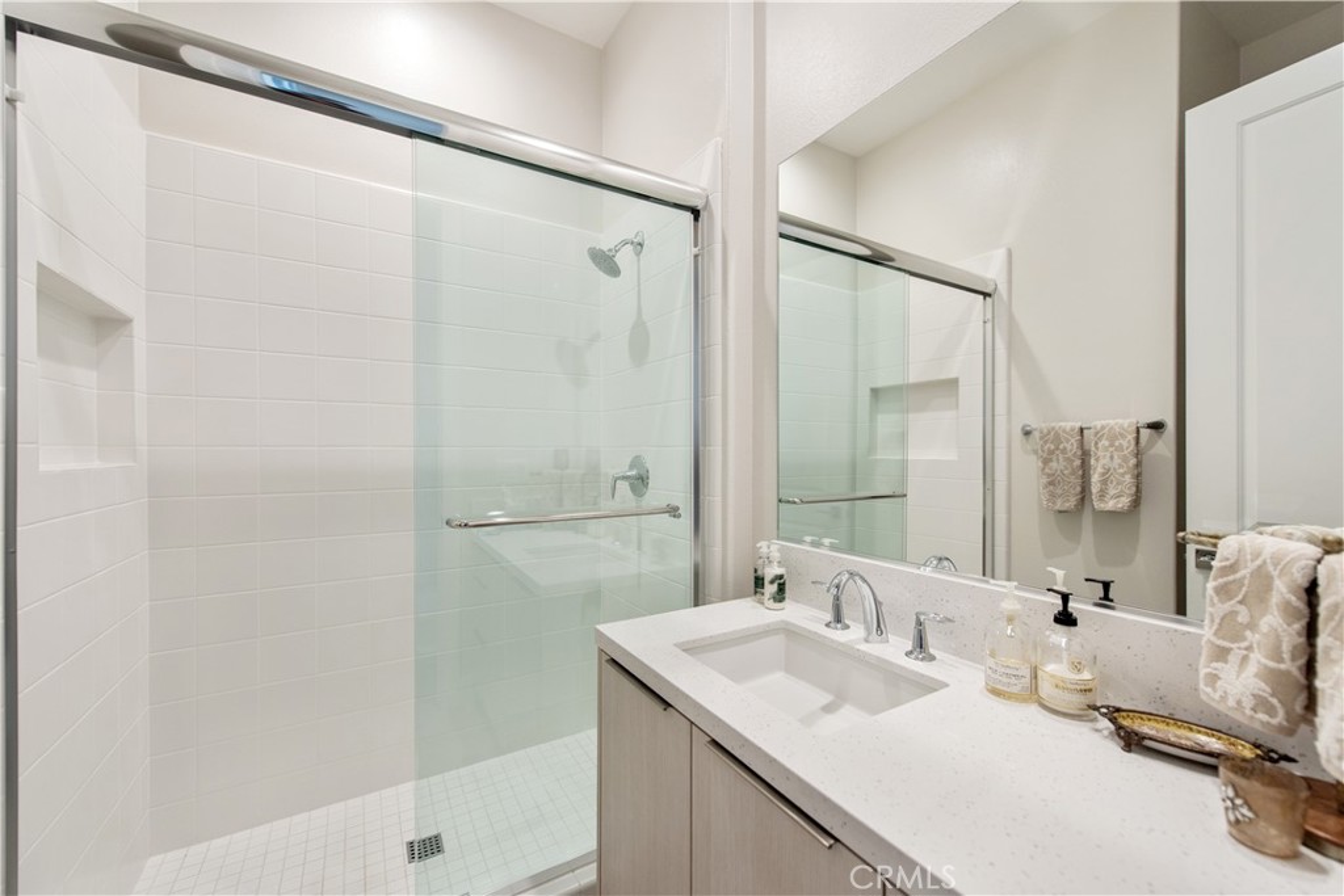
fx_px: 523
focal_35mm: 14
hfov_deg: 104.2
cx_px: 672
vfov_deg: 81.2
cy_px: 448
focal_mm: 14
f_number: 4
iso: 400
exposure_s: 1/60
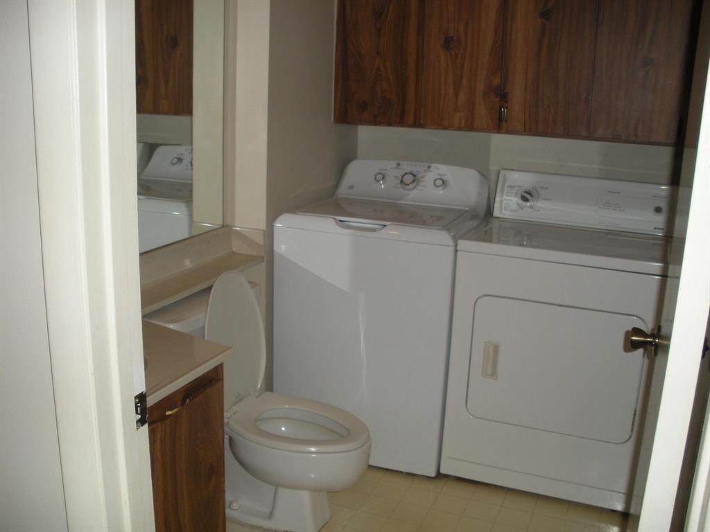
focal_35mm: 36
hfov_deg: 51.4
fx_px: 738
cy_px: 266
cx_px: 355
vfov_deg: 39.7
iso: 84
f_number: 3.5
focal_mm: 6.3
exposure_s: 1/60
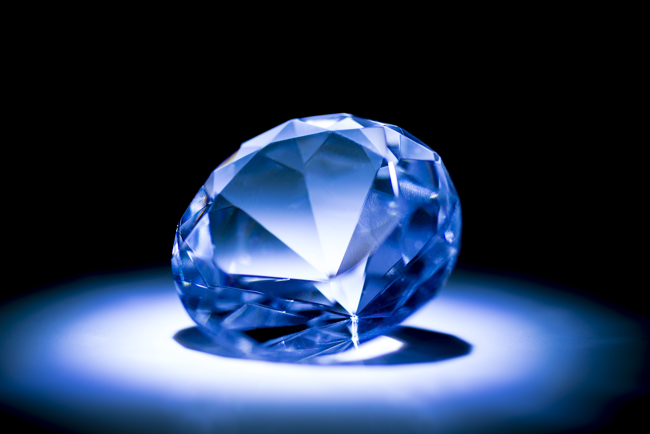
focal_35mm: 62
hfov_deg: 32.4
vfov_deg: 21.9
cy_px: 217
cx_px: 320
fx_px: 1120
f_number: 4
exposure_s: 1/125
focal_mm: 60
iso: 100
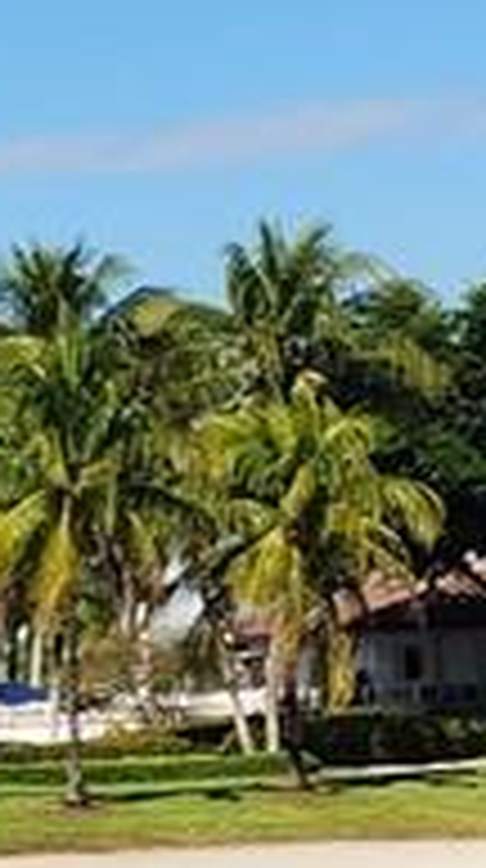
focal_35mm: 208
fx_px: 4784
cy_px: 855
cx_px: -2655
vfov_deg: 10.3
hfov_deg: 4.3
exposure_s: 1/2043
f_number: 1.8
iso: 20
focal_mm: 5.4
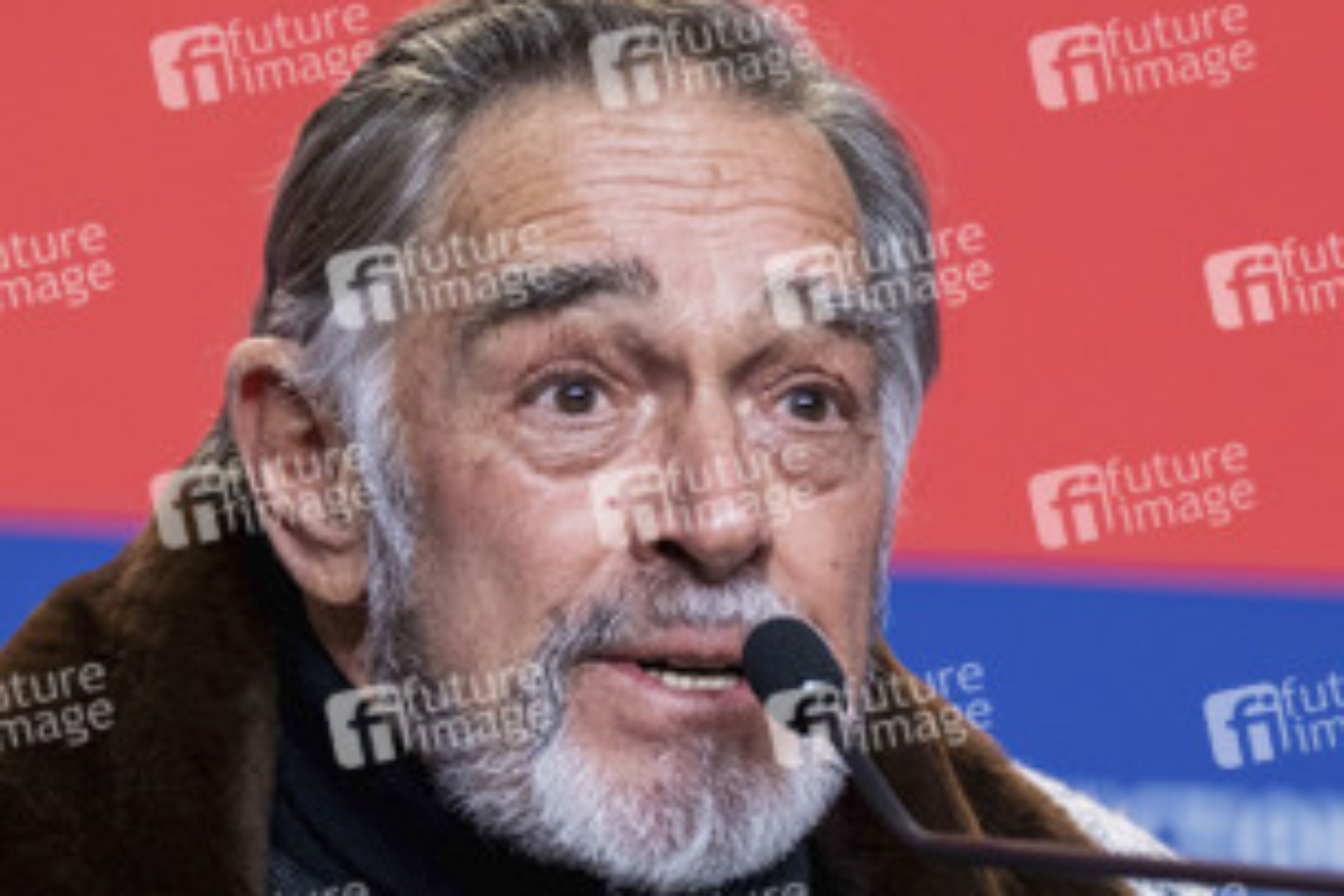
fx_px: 7802
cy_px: 606
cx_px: 762
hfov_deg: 9.8
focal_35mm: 209
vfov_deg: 6.6
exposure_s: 1/160
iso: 1600
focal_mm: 94.5
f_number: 2.8
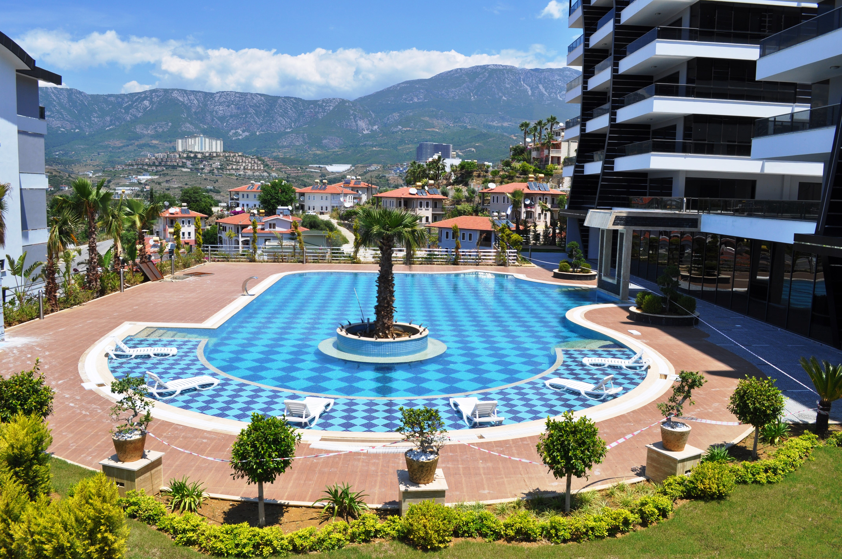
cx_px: 421
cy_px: 280
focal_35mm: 27
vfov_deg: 47.8
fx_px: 631
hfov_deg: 67.4
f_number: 10
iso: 200
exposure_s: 1/400
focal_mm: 18
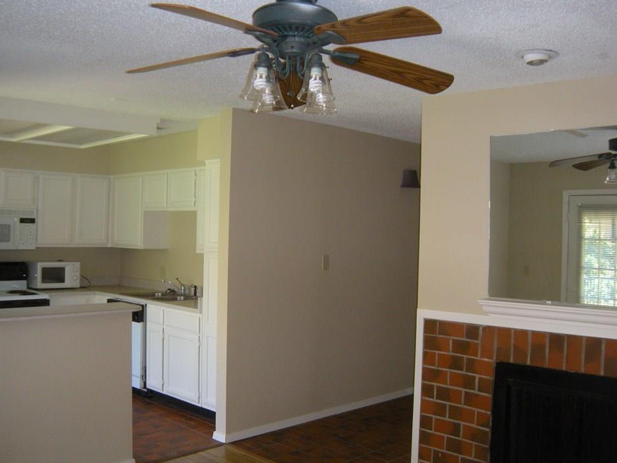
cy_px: 213
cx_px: 306
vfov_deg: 37.7
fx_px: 677
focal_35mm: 38
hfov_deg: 49.0
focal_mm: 5.9
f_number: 3.8
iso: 200
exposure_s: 1/55.2
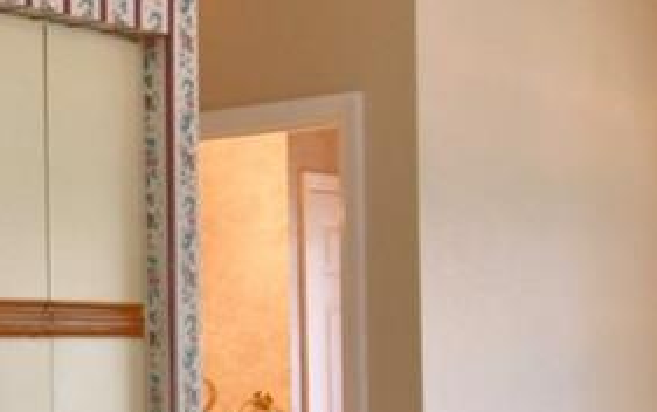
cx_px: -526
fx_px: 1559
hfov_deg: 18.5
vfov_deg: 14.9
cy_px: 346
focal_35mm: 87
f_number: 4.5
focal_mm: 10
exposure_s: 1/60
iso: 400
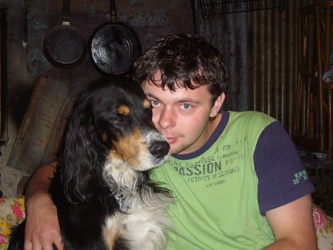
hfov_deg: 35.5
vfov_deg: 27.0
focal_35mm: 54
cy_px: 125
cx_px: 166
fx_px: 519
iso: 160
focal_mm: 8.8
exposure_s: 1/30
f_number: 3.8
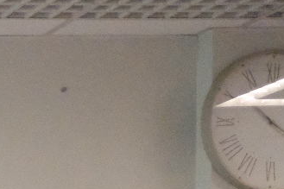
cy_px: 482
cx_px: -445
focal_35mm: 189
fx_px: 1490
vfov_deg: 6.8
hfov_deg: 9.4
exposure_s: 1/1000
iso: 10000
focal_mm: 23
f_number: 2
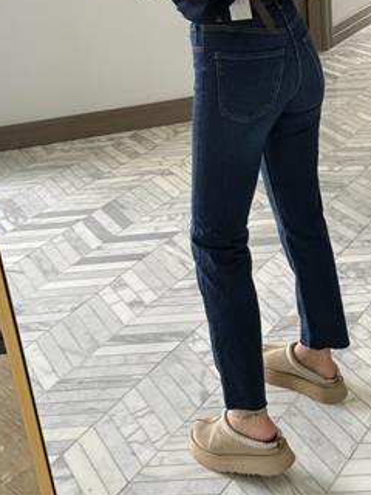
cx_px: 218
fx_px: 857
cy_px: 189
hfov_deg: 24.4
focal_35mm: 60
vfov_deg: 32.1
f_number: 1.78
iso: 250
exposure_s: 1/60
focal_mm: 6.76
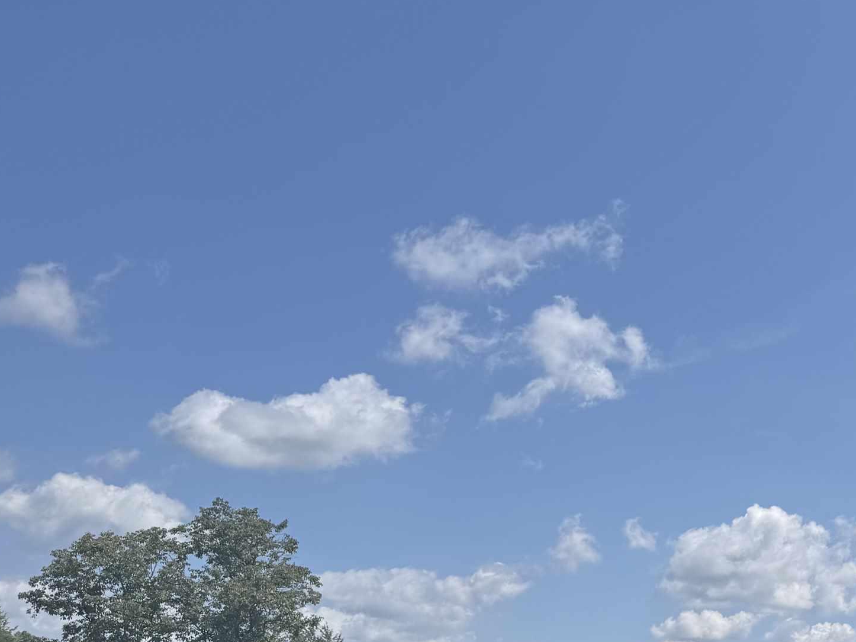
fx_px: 1261
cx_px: 854
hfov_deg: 34.2
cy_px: 650
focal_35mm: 51
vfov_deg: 26.9
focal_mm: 6.76
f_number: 1.78
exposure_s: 1/6410
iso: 80
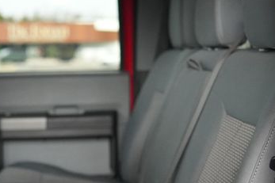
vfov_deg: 16.4
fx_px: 634
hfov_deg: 24.4
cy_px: 138
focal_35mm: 83
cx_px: 104
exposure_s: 1/160
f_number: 2
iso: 1600
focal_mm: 30
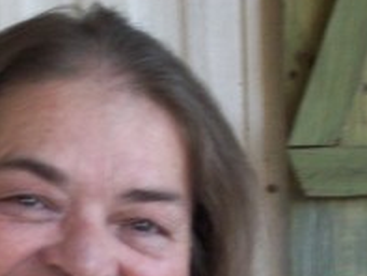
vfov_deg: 6.4
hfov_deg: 8.5
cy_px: 305
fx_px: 2472
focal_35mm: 233
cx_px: 28
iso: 160
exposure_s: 1/30.4
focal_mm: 17.1
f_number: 5.1
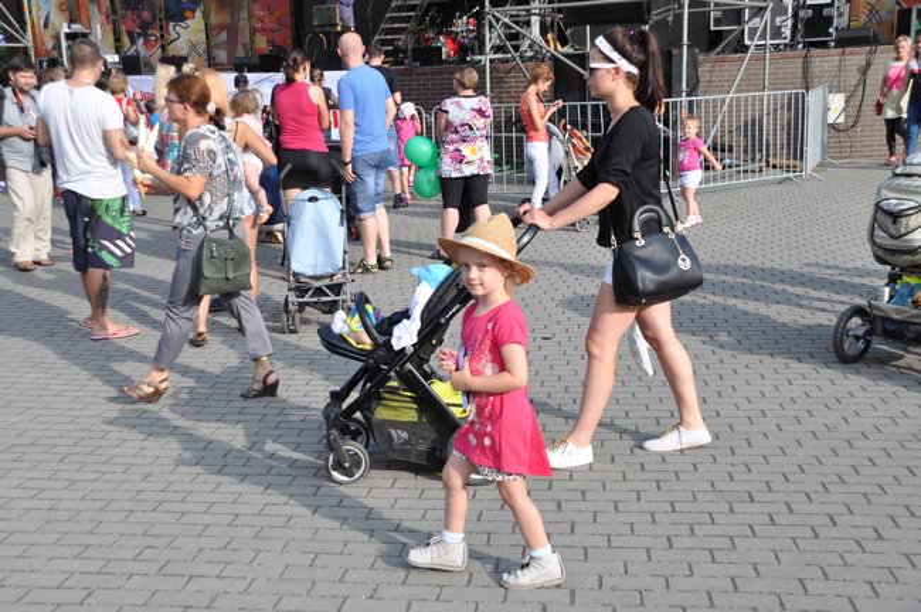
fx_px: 1112
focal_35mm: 44
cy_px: 306
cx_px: 460
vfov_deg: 30.8
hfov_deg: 45.0
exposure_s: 1/250
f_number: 8
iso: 200
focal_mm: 29
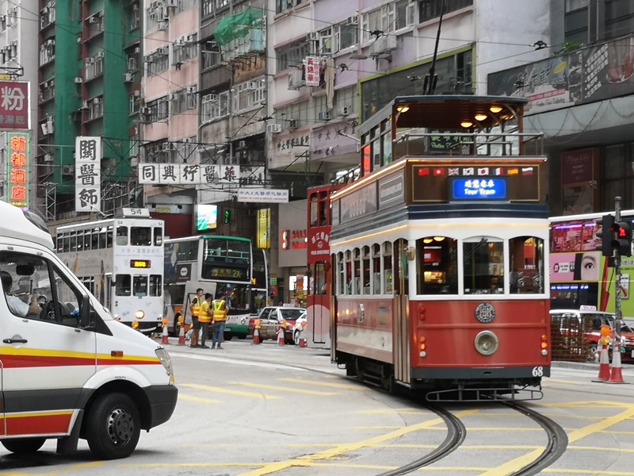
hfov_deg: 25.0
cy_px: 238
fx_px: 1429
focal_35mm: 78
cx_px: 317
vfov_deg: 18.9
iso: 64
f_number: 1.8
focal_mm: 3.95
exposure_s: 1/50
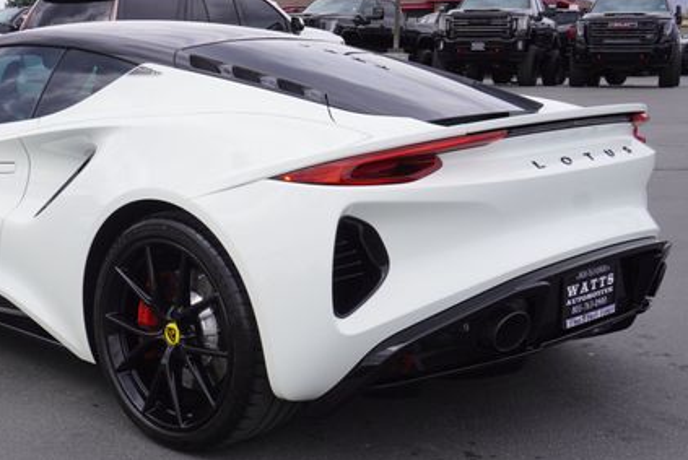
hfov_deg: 34.6
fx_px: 1086
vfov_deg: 23.9
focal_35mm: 57
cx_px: 197
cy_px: 257
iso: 100
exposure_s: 1/125
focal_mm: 25
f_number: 9
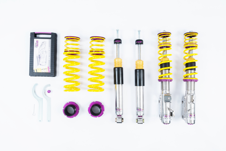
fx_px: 176
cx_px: 113
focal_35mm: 28
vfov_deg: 46.4
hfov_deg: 65.5
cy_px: 76
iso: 400
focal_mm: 28
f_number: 18
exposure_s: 1/100
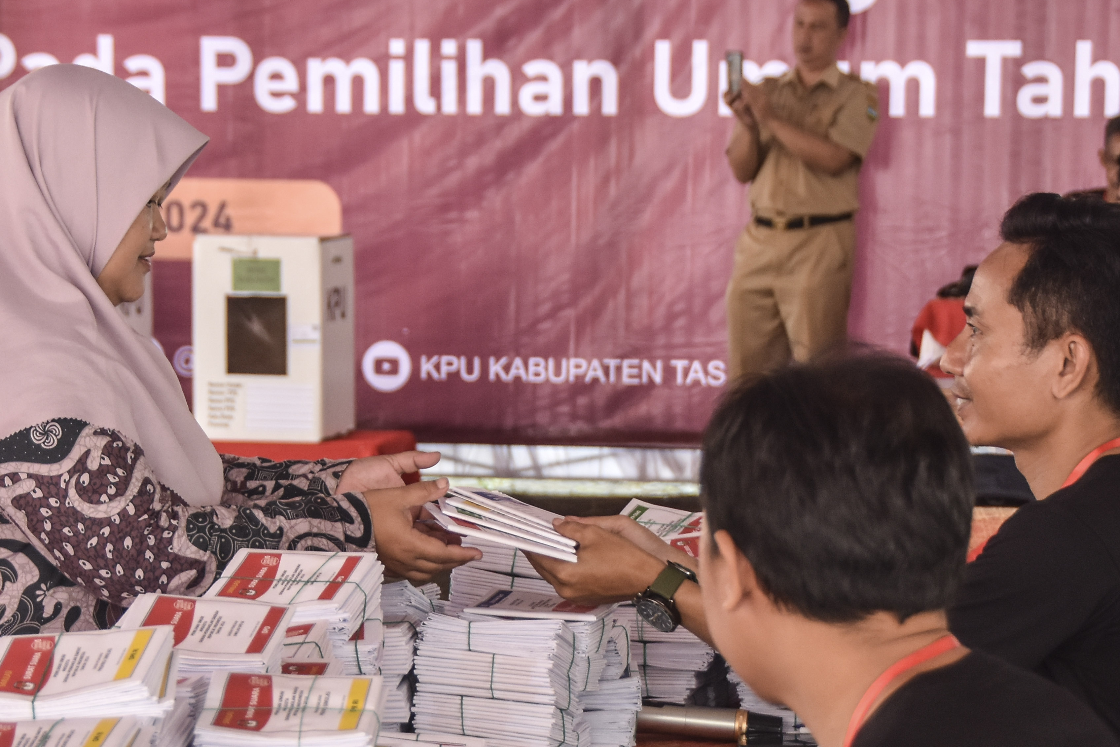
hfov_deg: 14.9
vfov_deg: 9.9
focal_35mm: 138
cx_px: 526
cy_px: 493
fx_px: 4293
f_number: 4.8
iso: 640
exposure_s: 1/250
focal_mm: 52
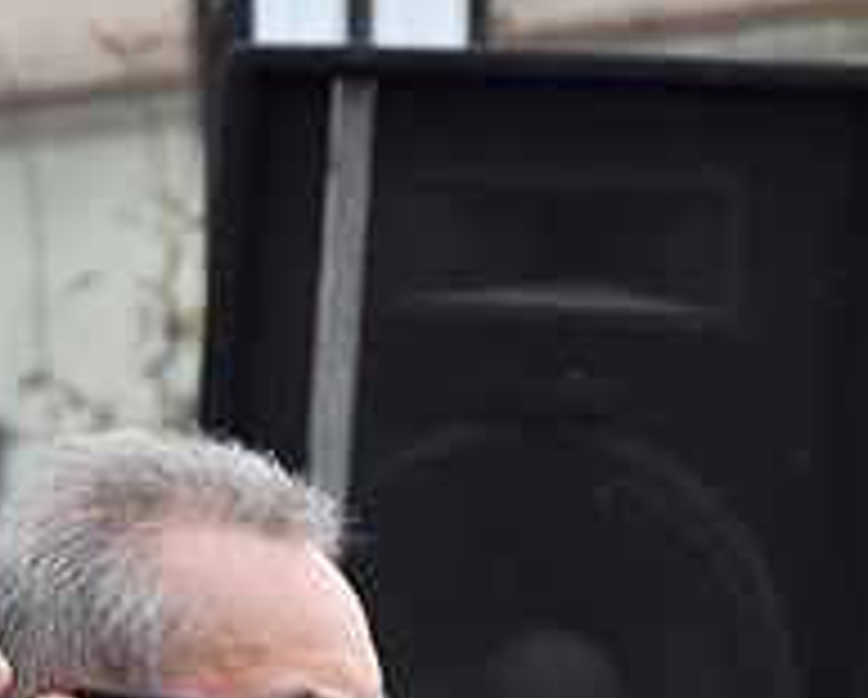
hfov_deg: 3.0
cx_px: -517
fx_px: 16699
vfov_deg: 2.4
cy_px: 858
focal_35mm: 649
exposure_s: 1/500
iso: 500
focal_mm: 105
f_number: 5.6
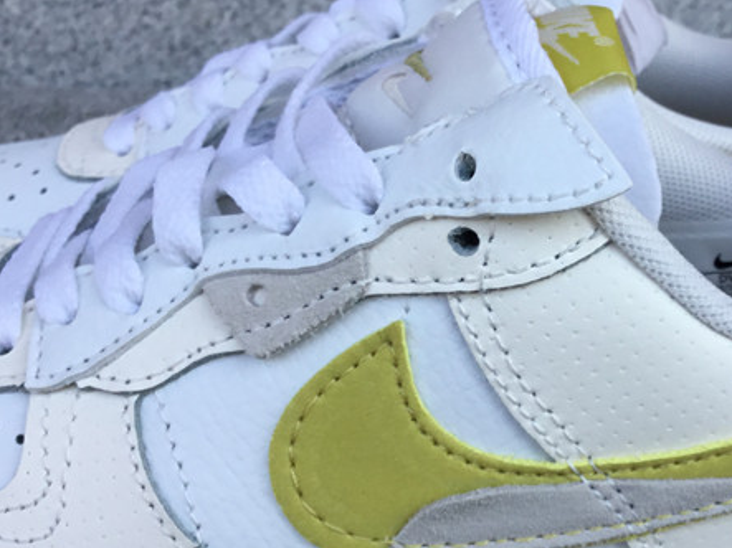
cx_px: 504
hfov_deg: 30.4
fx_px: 1332
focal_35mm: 63
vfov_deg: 23.2
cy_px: 331
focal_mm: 3.3
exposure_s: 1/375
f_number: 2.4
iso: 25
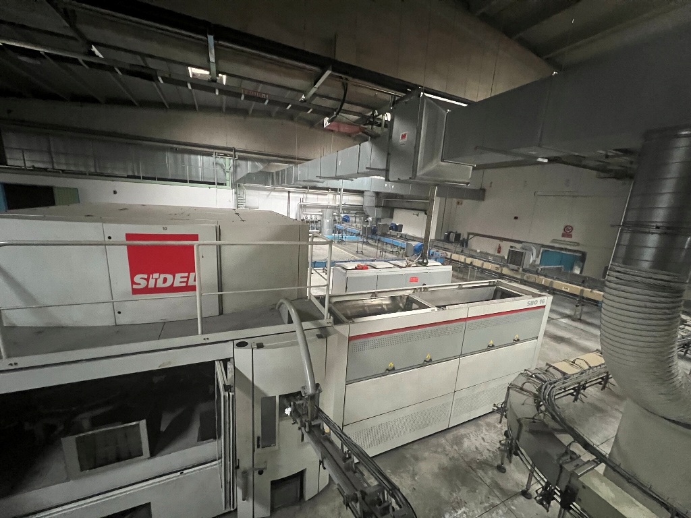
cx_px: 346
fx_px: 260
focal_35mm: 13
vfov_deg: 89.9
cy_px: 259
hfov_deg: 106.2
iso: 1250
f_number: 1.8
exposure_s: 1/41
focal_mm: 1.57
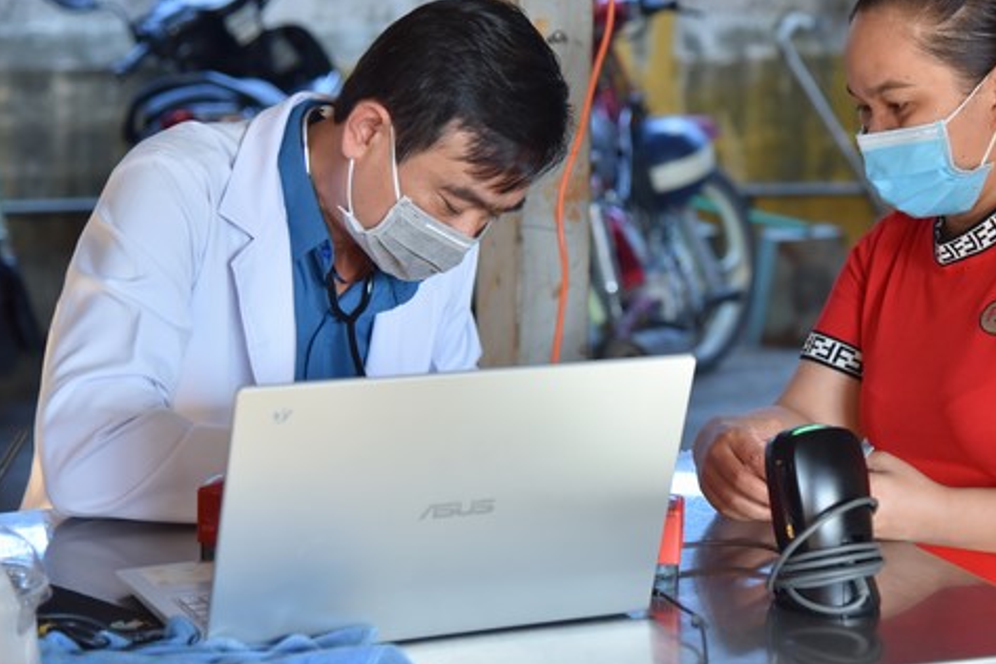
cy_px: 241
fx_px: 2960
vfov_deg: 12.8
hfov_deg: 19.1
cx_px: 641
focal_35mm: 107
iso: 640
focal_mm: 78
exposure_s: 1/80
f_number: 4.5
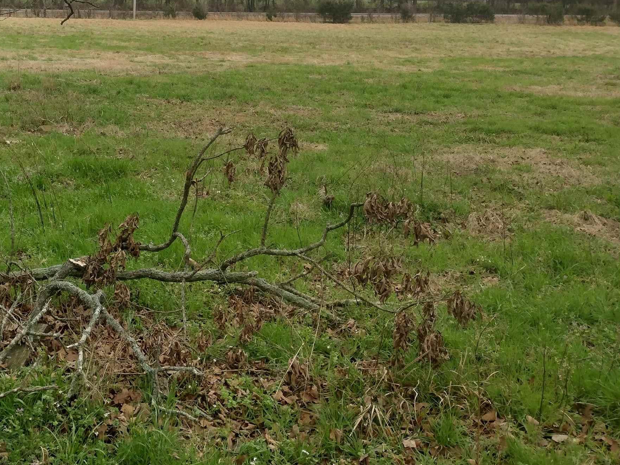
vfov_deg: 30.3
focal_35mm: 47
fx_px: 842
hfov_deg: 39.5
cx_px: 169
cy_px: 111
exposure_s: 1/288
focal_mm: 4.71
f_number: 1.7
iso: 100
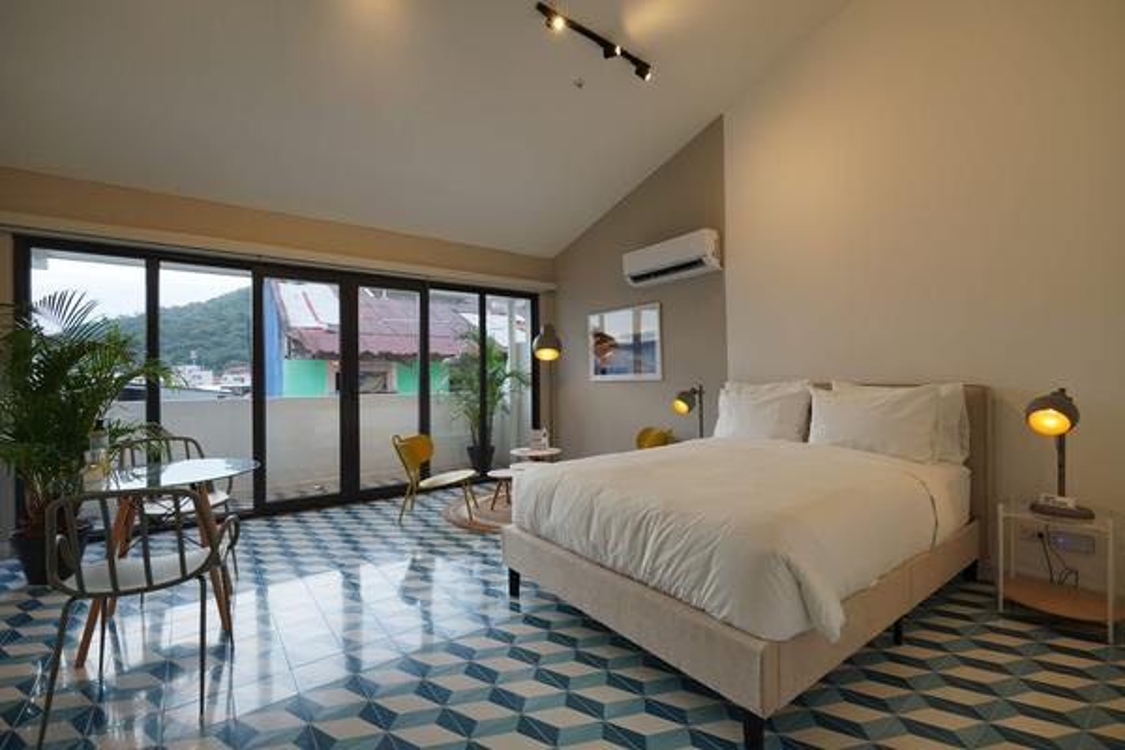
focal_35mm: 16
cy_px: 375
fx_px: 500
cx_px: 562
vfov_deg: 73.7
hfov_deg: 96.7
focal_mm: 16
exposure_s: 1/20
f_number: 7.1
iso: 100
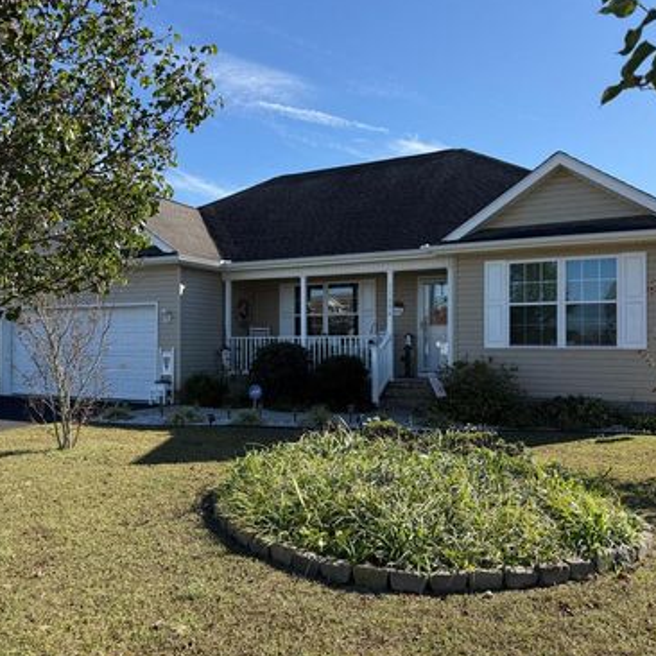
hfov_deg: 55.6
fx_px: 622
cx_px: 321
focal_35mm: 29
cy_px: 327
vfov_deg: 55.6
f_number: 1.78
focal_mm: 6.76
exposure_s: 1/2801
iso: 80
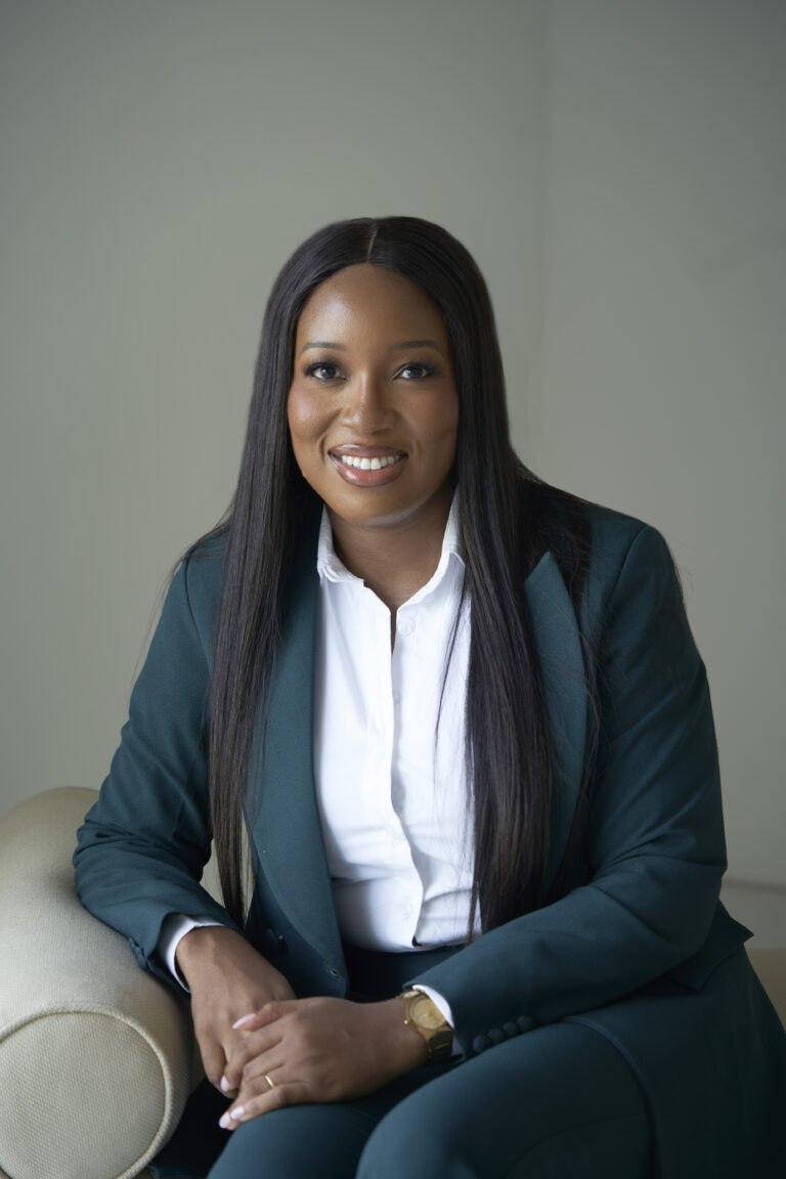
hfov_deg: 15.2
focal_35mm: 90
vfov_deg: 22.6
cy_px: 590
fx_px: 2947
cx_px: 393
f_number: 4
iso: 160
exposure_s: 1/100
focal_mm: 90
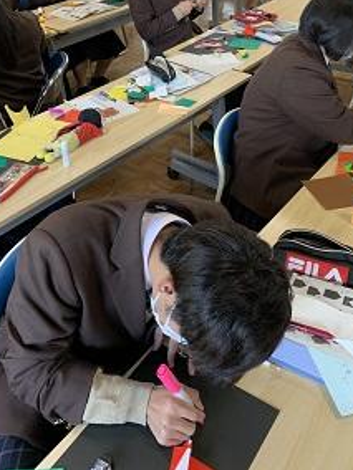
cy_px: 121
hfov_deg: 36.8
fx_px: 530
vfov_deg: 46.3
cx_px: 166
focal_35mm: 39
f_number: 1.8
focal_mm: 4.25
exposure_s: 1/60
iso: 100
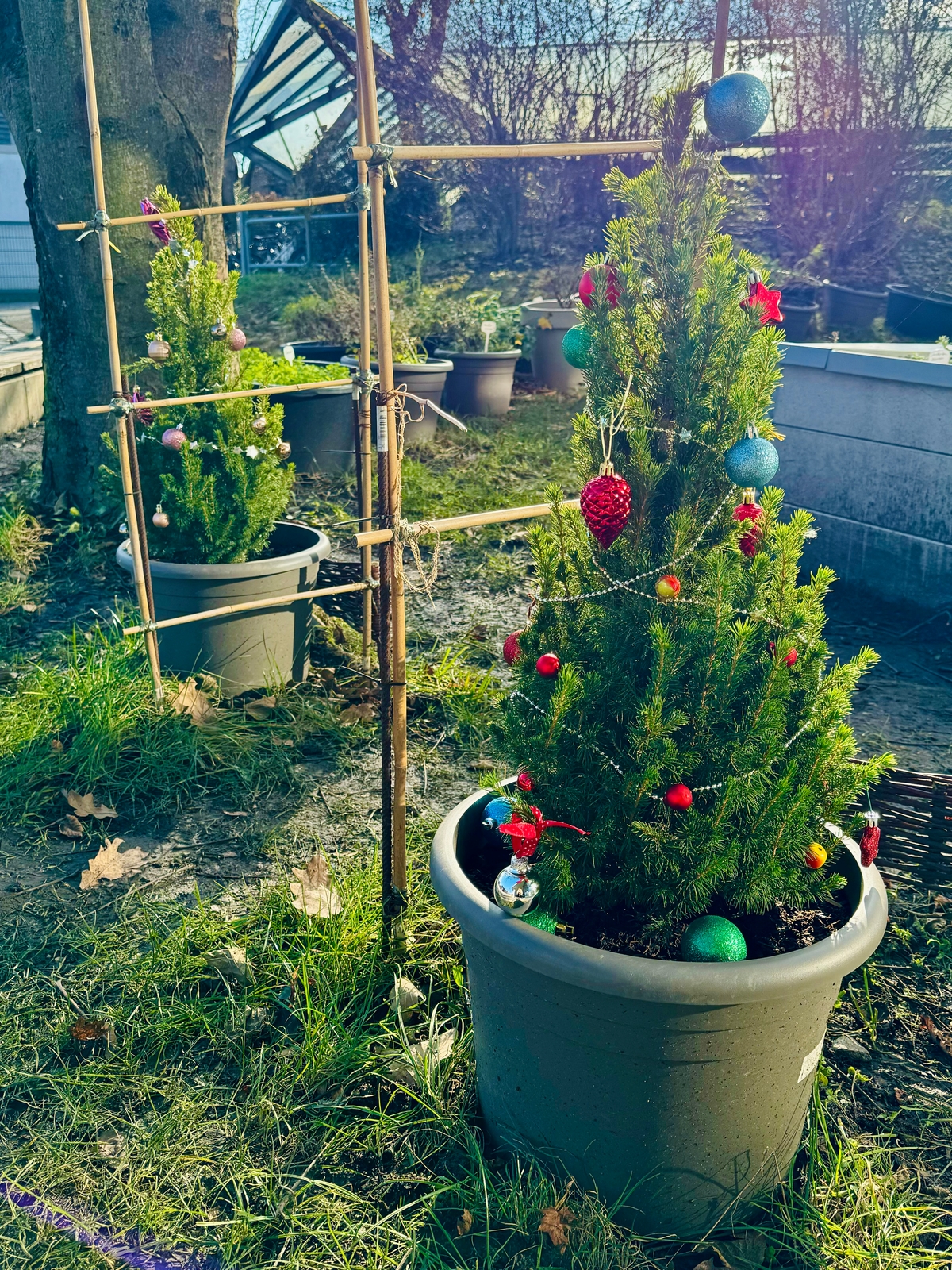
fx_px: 880
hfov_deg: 56.8
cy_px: 635
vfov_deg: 71.6
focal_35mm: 24
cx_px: 476
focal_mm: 6.76
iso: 80
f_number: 1.78
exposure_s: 1/1193
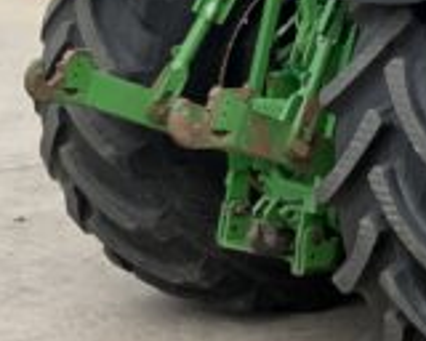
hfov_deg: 15.3
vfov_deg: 13.2
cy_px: -83
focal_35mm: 113
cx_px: 695
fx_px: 1425
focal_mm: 3
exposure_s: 1/1076
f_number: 1.8
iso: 16
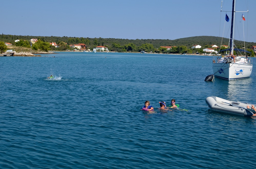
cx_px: 128
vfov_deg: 25.6
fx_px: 372
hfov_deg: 37.9
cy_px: 84
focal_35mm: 52
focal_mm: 35
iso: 125
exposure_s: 1/60
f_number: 16
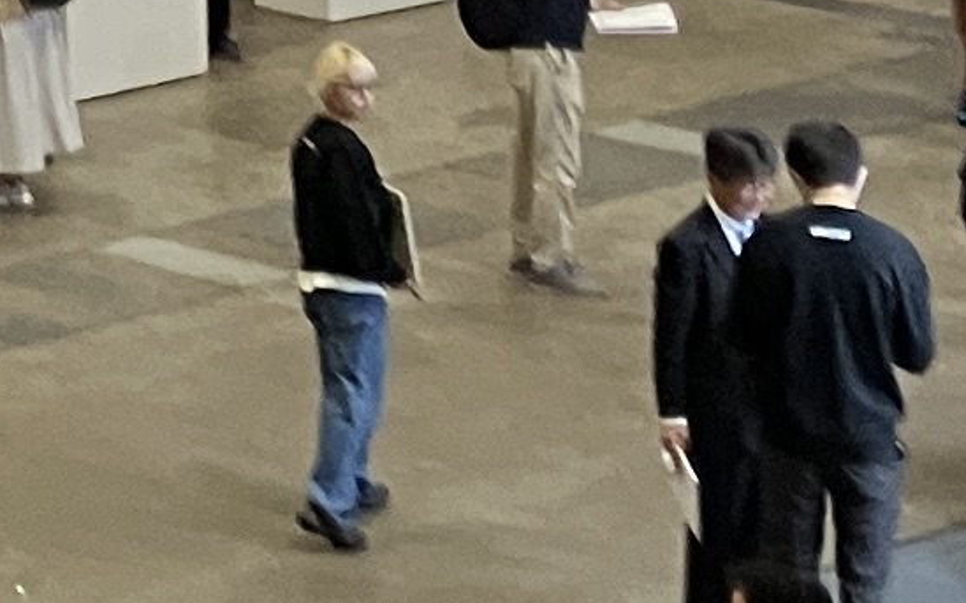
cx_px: -1087
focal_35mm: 218
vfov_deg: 5.7
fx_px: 5739
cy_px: -1021
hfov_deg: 9.0
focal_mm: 3.99
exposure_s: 1/50
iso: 125
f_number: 1.8
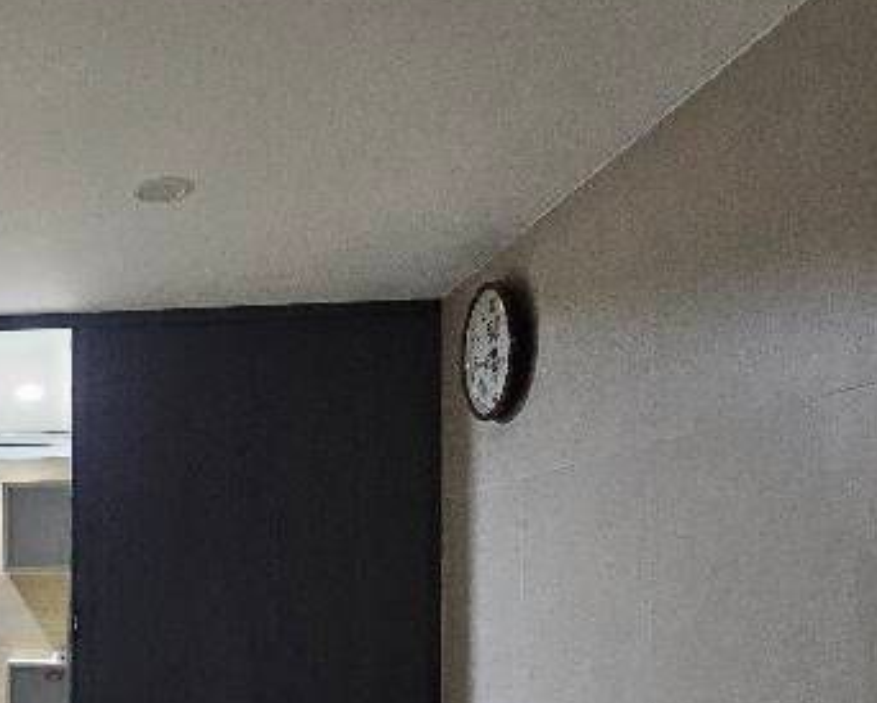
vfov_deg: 36.9
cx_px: -82
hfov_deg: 39.4
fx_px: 987
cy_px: 621
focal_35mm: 38
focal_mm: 2.2
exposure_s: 1/33.4
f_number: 2.2
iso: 500
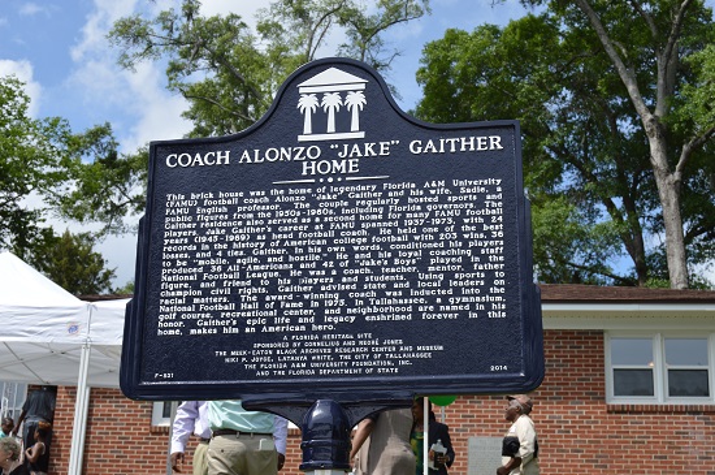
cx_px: 358
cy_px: 238
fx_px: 1130
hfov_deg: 35.1
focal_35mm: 57
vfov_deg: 23.7
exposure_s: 1/250
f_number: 8
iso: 100
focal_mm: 38
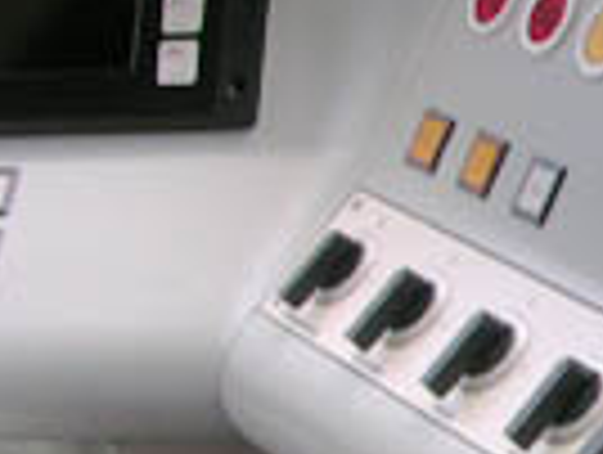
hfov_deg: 12.3
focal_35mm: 152
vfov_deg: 9.7
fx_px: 2653
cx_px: 940
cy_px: 510
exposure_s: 1/57.1
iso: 100
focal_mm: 5.6
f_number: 2.7
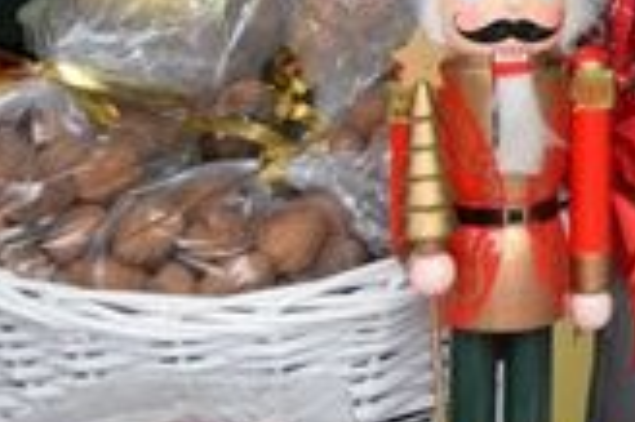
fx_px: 3044
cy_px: -341
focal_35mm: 173
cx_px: 1367
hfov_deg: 10.7
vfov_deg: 7.7
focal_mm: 21
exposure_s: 1/100
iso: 1800
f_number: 3.8
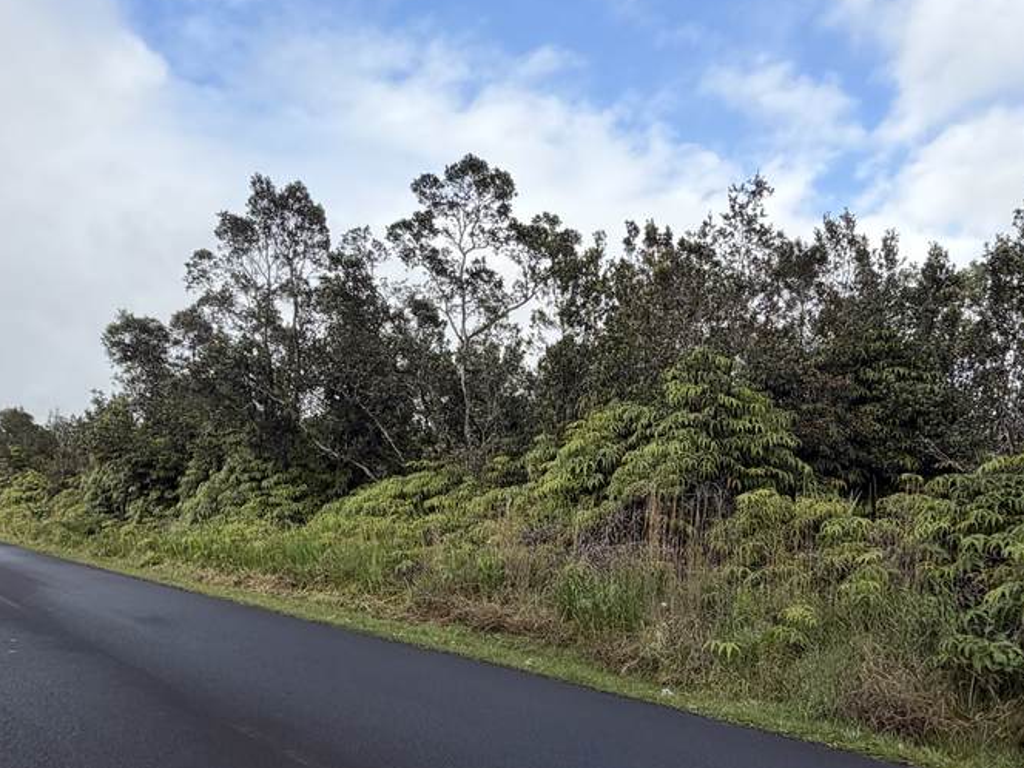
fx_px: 799
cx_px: 554
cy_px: 495
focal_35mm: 27
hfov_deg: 65.2
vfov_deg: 50.7
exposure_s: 1/502
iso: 50
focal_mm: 2.22
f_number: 2.2
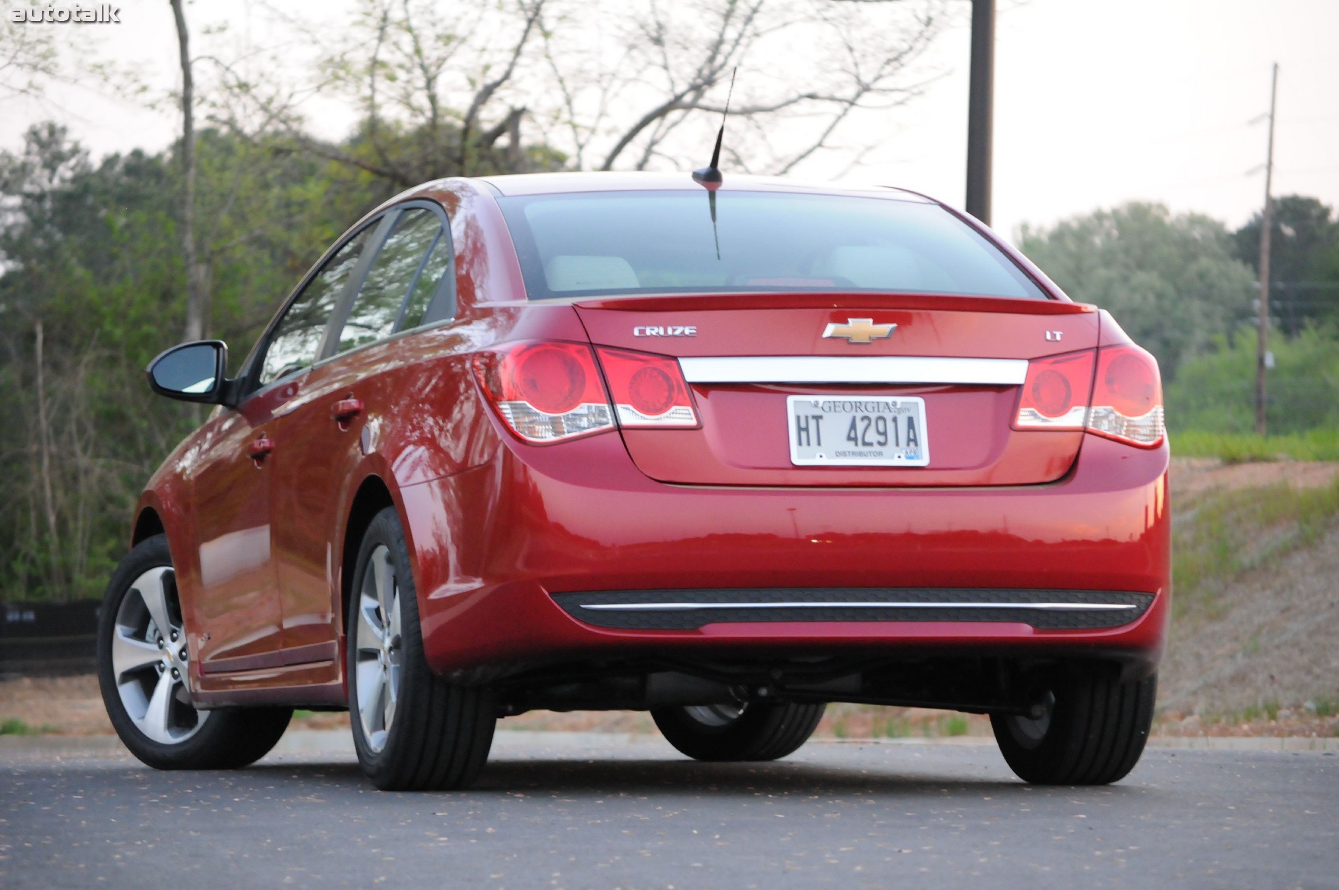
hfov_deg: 13.4
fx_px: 5684
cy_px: 445
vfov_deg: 8.9
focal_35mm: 153
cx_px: 670
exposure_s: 1/80
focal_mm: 102
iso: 2000
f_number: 5
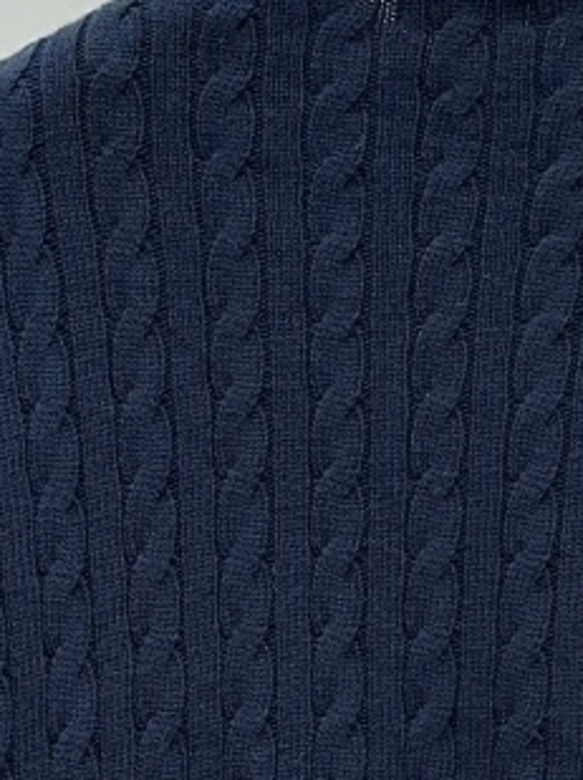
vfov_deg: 8.7
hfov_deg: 6.6
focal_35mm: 224
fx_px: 5041
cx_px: 379
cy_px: 1053
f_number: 1.78
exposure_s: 1/227
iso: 80
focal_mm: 6.86
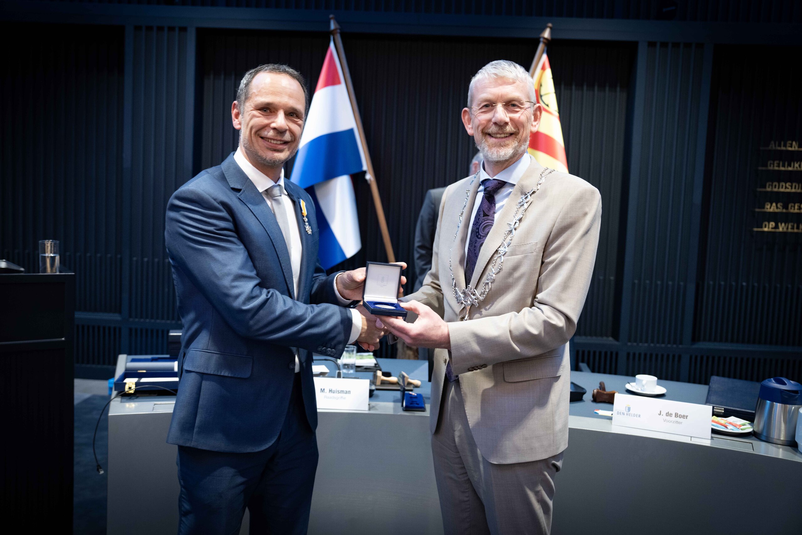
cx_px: 401
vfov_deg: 43.6
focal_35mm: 30
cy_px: 268
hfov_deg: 61.9
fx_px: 668
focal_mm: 30
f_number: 2.8
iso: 1000
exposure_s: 1/125
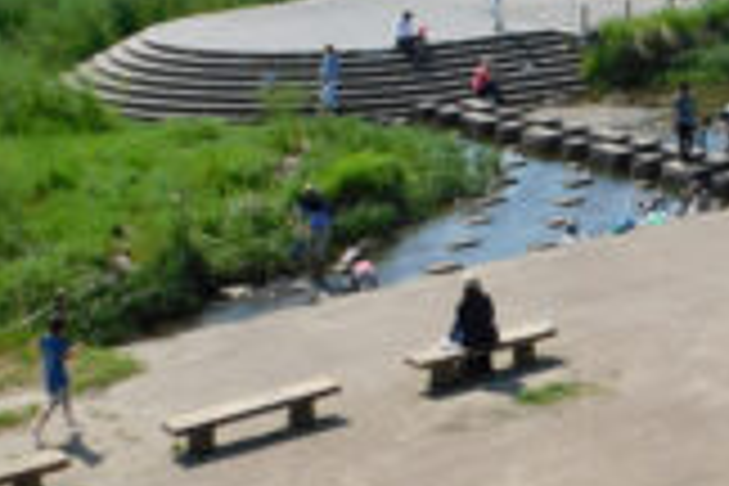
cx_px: 796
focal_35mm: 83
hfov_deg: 23.1
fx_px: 1681
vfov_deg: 16.1
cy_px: 4
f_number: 3.5
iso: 125
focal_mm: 6.3
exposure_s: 1/1000
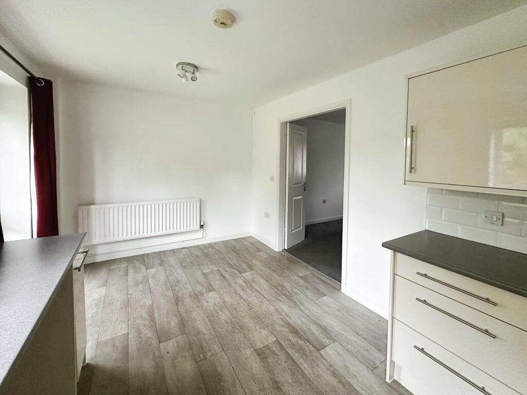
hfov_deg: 102.0
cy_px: 198
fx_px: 213
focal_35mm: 14
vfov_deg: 85.7
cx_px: 264
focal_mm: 2.22
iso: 500
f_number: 2.2
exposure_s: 1/60
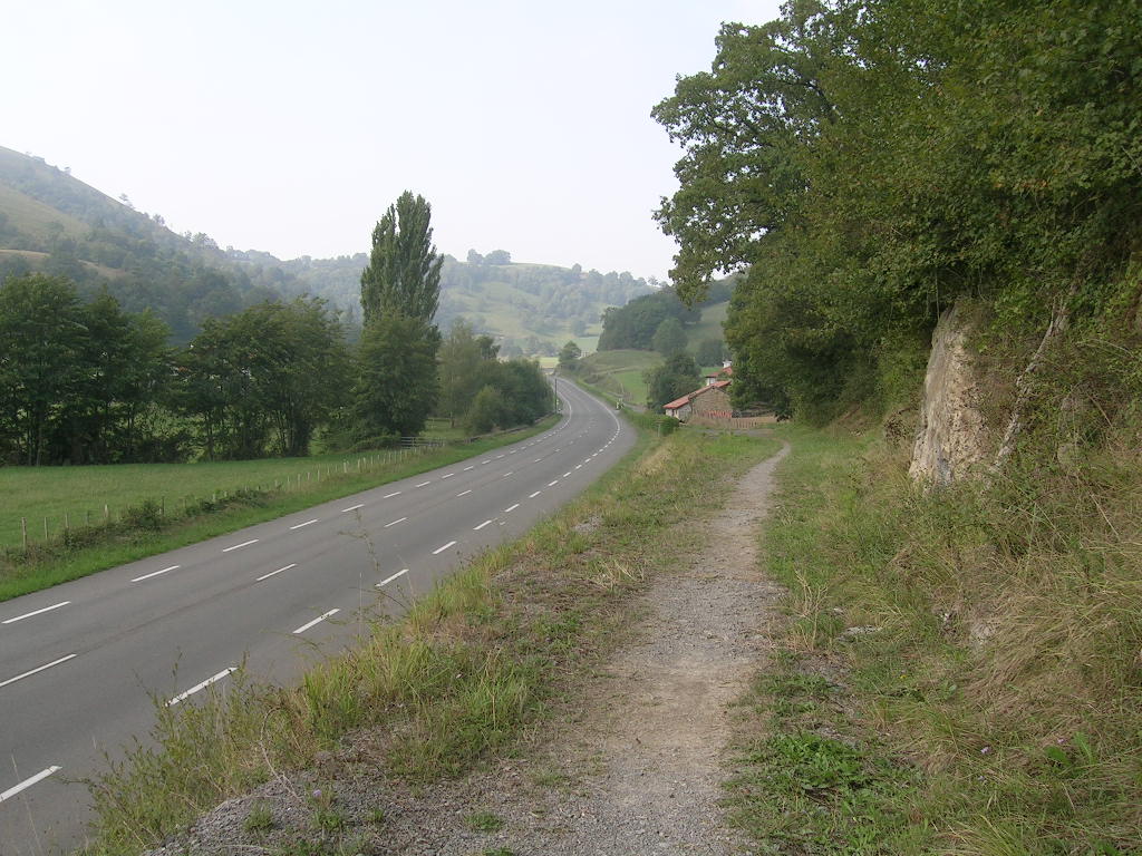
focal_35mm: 35
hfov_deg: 52.6
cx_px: 571
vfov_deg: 40.7
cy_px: 428
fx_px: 1155
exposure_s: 1/175
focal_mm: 5.4
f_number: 4.8
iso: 50
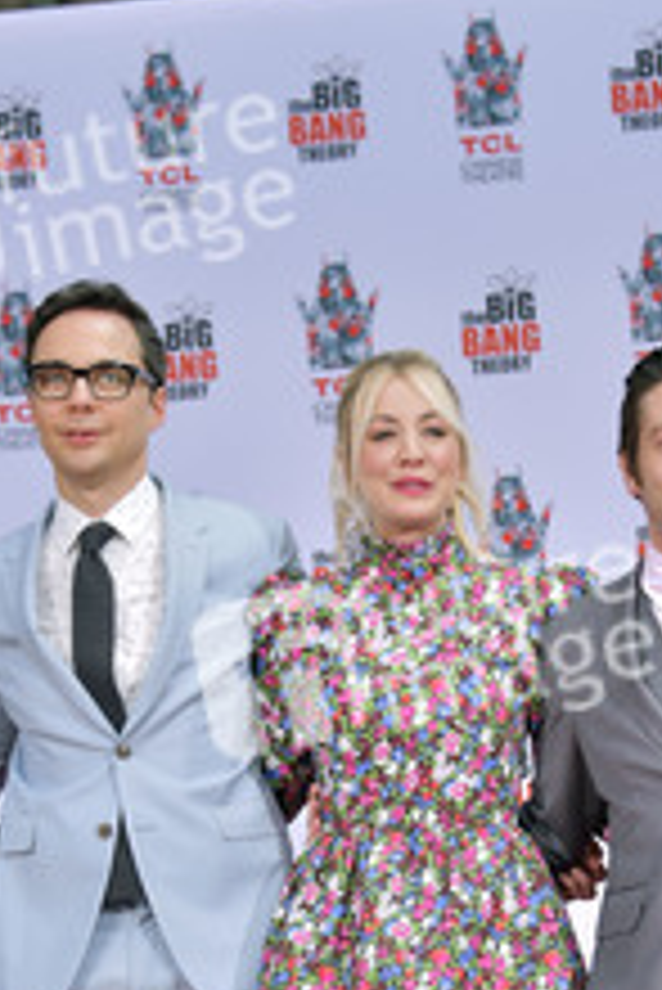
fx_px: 2809
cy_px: 878
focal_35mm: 102
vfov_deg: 19.7
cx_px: 556
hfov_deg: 13.4
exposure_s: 1/250
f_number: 4.5
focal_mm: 56
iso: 160
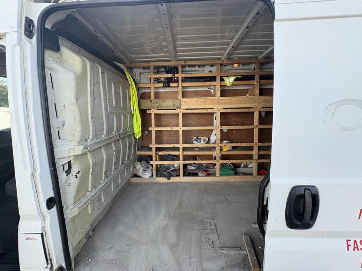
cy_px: 136
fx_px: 146
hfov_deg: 102.1
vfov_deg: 85.7
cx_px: 181
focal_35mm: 14
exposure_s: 1/186
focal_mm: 2.22
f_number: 2.2
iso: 64
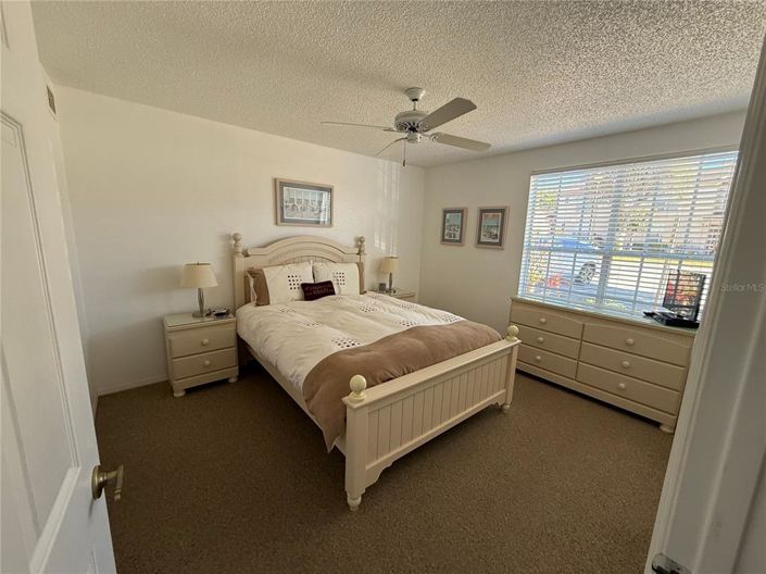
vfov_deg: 85.6
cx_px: 383
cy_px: 287
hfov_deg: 102.1
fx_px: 310
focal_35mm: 14
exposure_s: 1/99
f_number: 2.2
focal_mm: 2.22
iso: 160
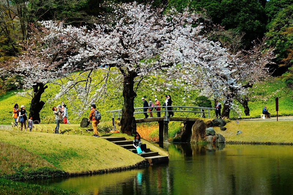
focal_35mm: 87
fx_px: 708
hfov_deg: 23.4
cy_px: 98
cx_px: 146
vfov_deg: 15.7
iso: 100
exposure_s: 1/200
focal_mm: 87
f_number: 8
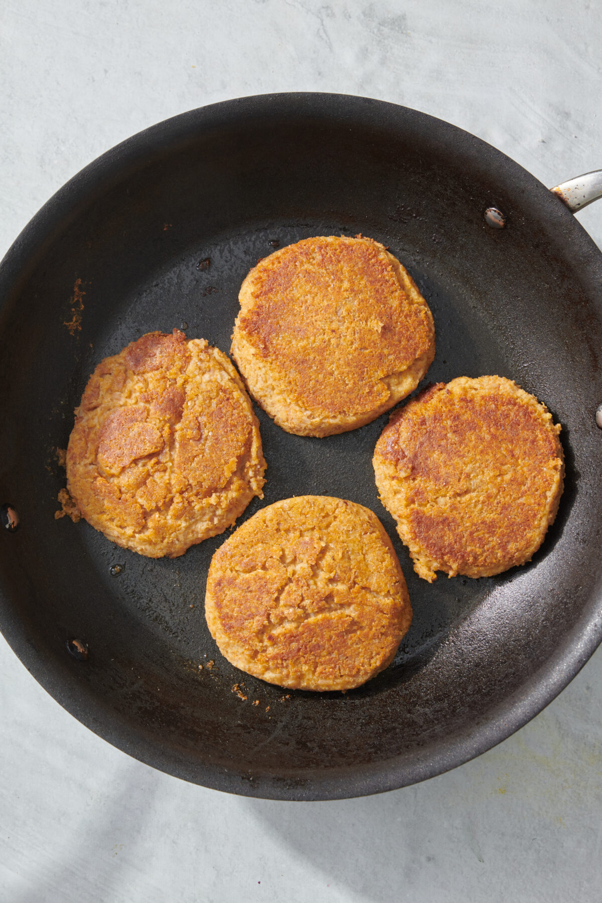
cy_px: 452
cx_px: 301
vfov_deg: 29.7
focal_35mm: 68
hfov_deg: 20.0
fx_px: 1706
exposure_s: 1/200
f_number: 16
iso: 250
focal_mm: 68
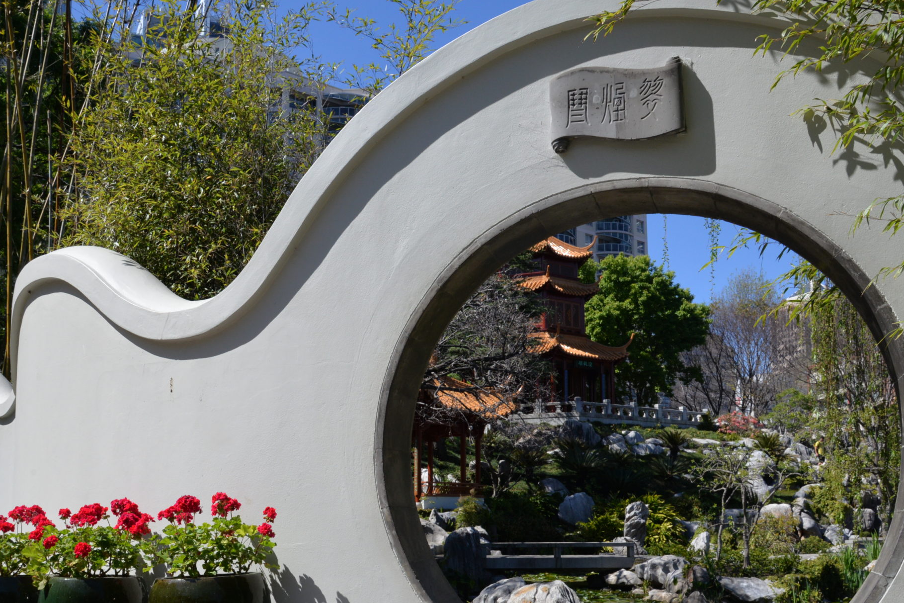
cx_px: 370
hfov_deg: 50.4
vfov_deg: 34.8
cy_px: 398
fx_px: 954
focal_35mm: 38
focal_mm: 27
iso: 800
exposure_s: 1/640
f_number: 13
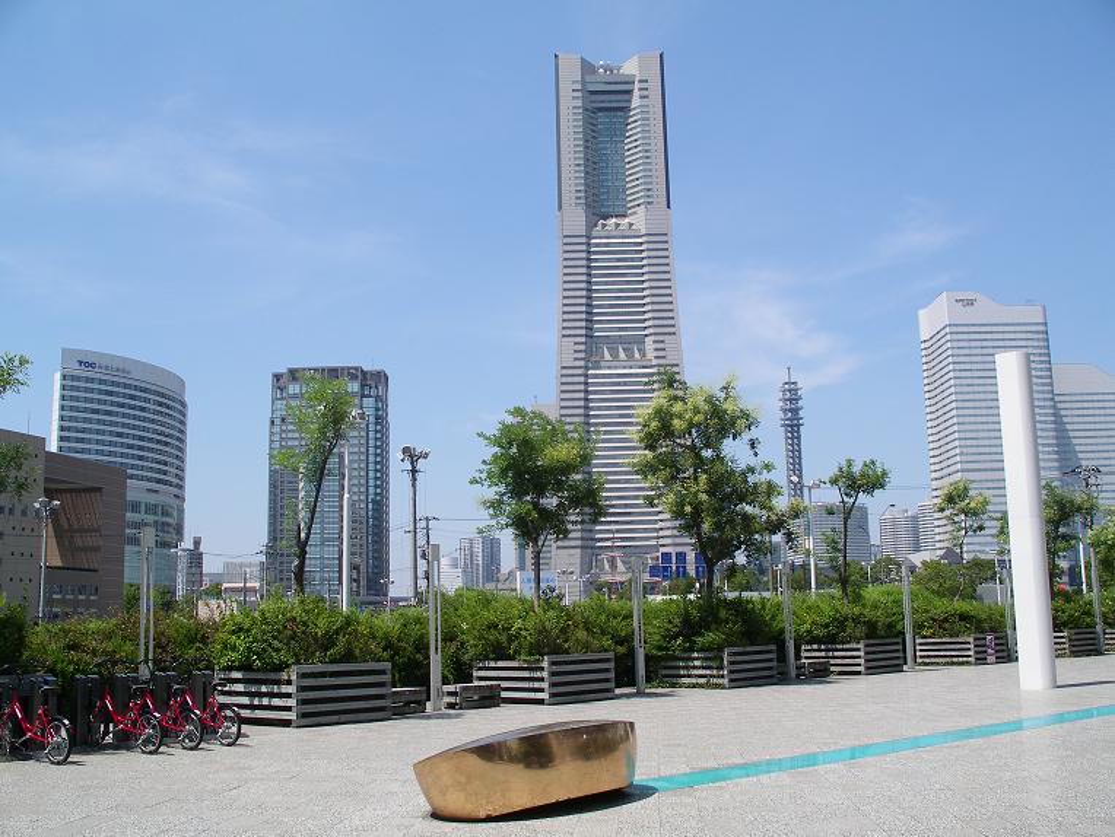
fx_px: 1193
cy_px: 418
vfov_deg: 38.7
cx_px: 558
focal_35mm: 37
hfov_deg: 50.1
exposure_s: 1/200
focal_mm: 7.8
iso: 80
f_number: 7.8
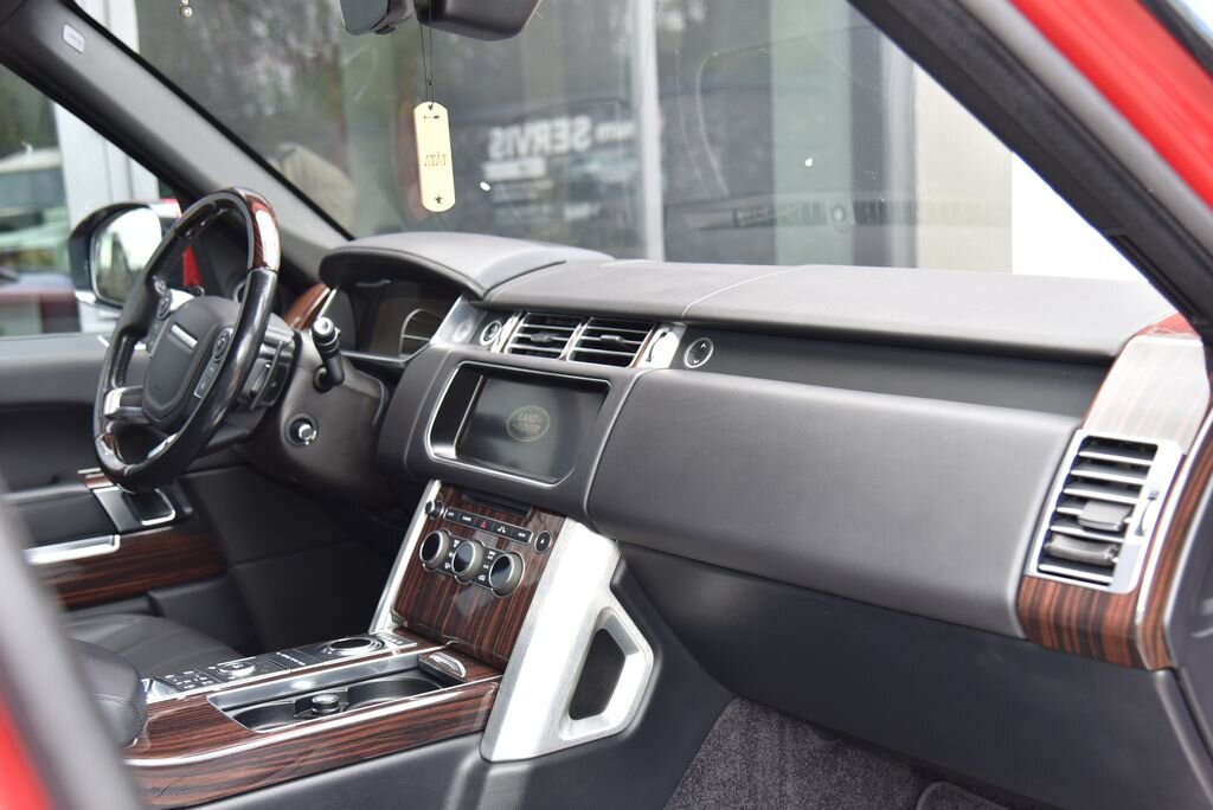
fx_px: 1483
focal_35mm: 44
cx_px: 606
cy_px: 405
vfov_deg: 30.6
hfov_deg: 44.5
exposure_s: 1/125
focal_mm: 44
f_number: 4.5
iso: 500
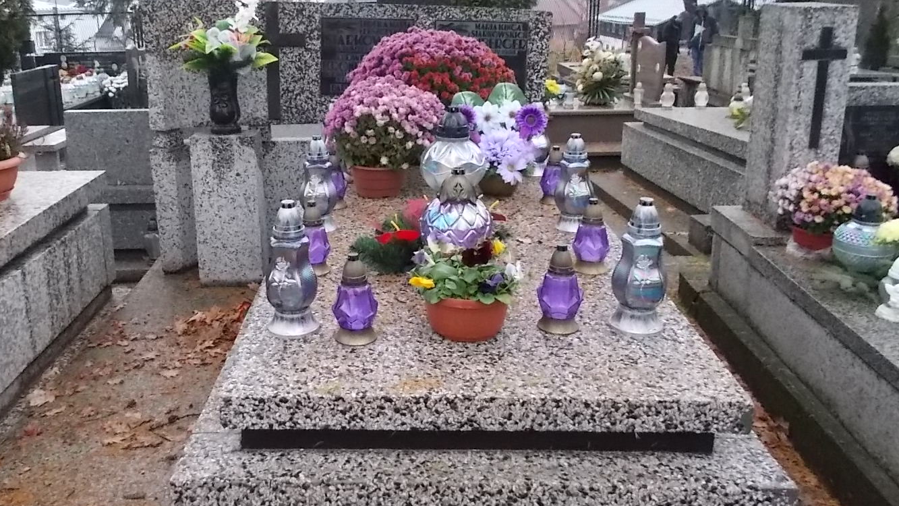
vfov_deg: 34.6
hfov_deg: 57.6
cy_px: 210
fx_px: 811
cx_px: 361
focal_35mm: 34
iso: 400
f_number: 3.2
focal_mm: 4.6
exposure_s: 1/400
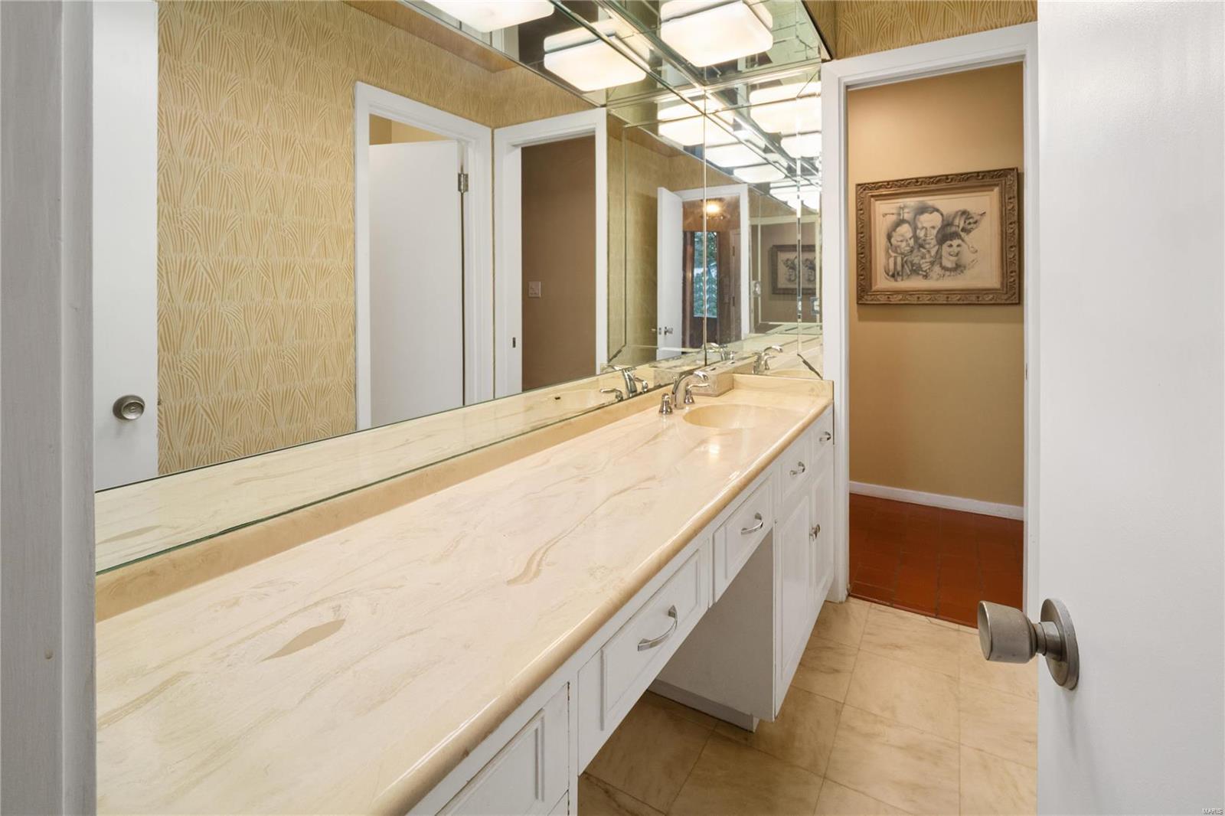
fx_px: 544
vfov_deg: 73.7
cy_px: 408
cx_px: 612
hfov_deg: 96.7
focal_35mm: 16
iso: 400
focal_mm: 8
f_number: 10
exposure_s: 1/2.5
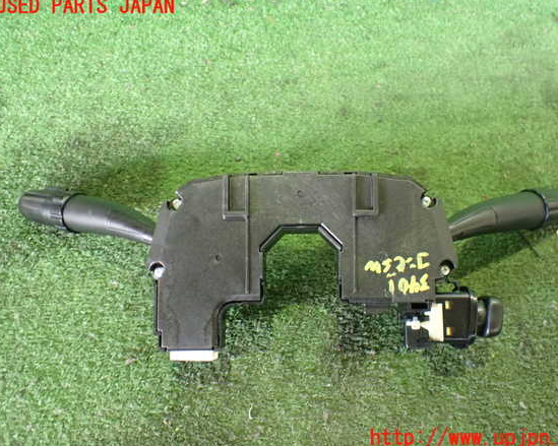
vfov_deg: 45.8
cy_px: 222
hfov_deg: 55.6
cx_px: 295
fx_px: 528
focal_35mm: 32
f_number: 2.3
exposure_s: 1/40
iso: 800
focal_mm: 5.4
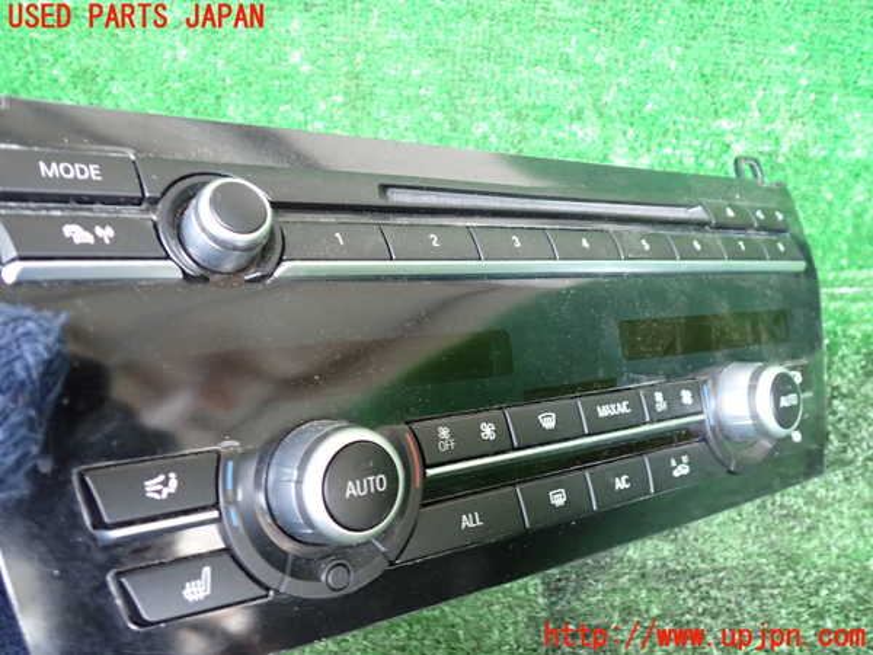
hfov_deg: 60.0
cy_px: 328
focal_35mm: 30
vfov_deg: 46.8
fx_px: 757
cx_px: 436
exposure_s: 1/30
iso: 400
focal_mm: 5.4
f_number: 2.3
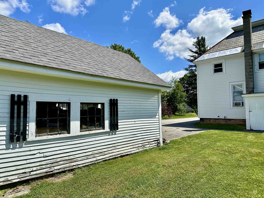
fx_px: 183
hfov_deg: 71.6
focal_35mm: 24
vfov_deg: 56.8
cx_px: 132
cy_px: 99
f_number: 1.78
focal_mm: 6.86
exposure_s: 1/5848
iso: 80
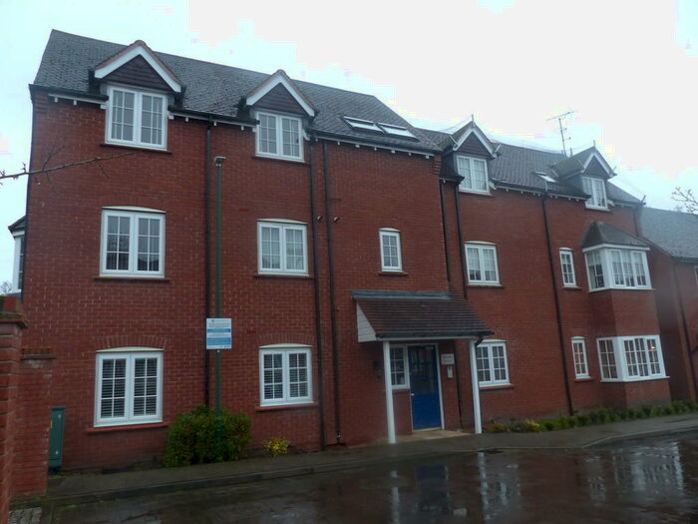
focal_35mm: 25
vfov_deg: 54.9
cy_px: 262
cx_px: 349
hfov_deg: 69.4
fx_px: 504
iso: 125
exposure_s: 1/60
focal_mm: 4.5
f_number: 2.8
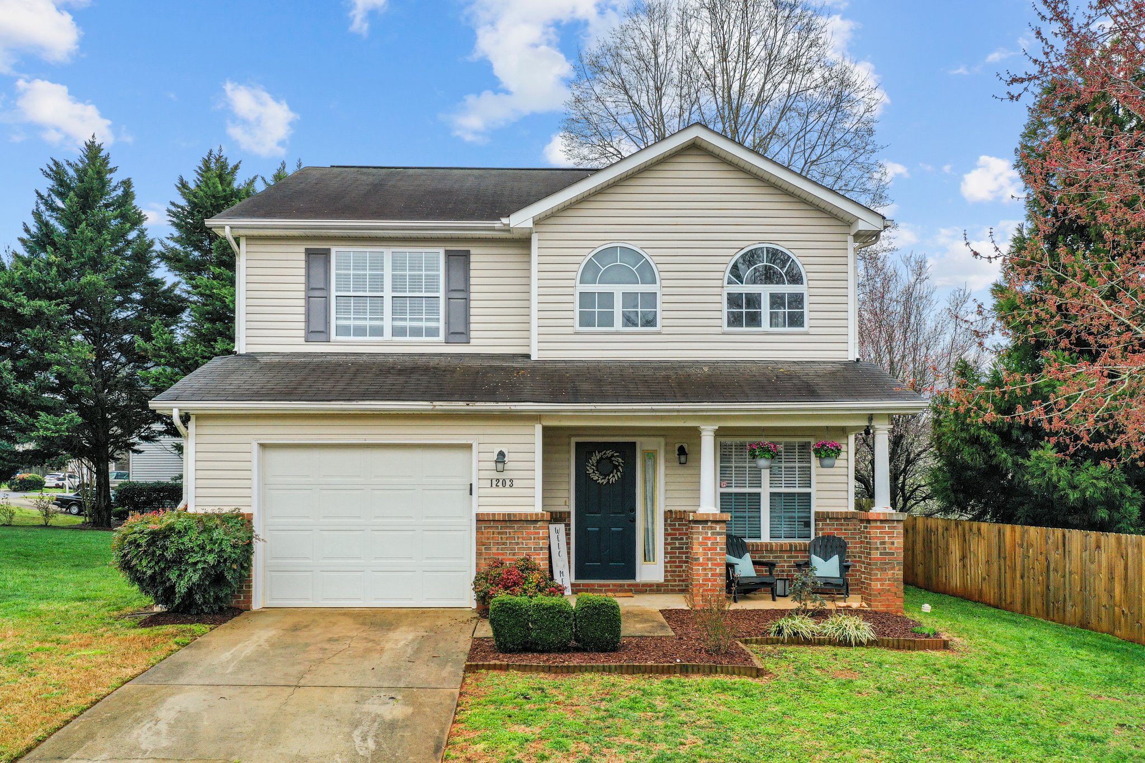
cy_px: 382
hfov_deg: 65.5
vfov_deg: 46.4
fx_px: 890
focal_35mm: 28
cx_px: 572
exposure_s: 1/200
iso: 100
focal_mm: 10.26
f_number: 5
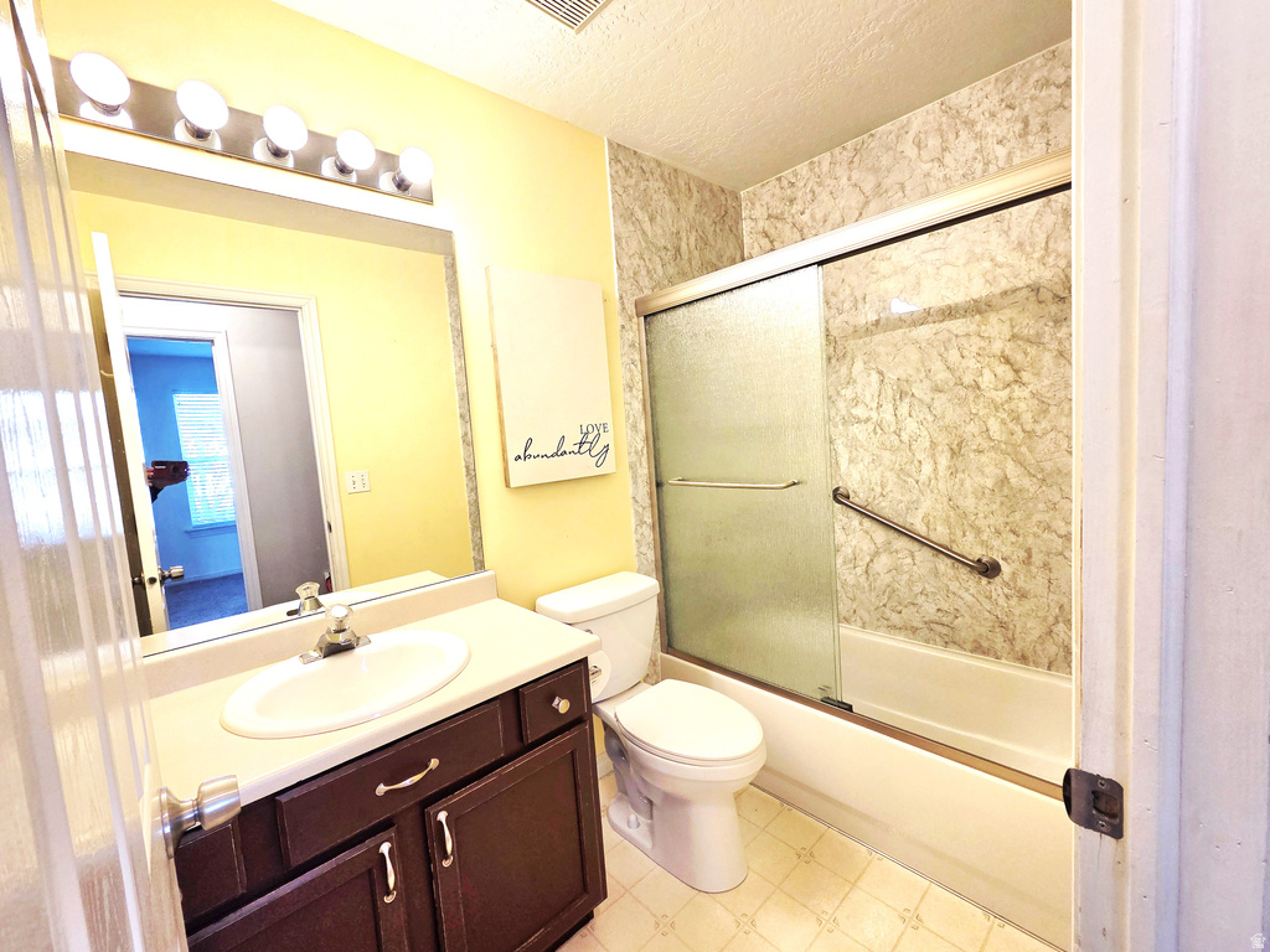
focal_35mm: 13
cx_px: 635
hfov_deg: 106.2
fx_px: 477
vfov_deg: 89.9
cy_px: 476
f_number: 2.2
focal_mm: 2.2
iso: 125
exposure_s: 1/120
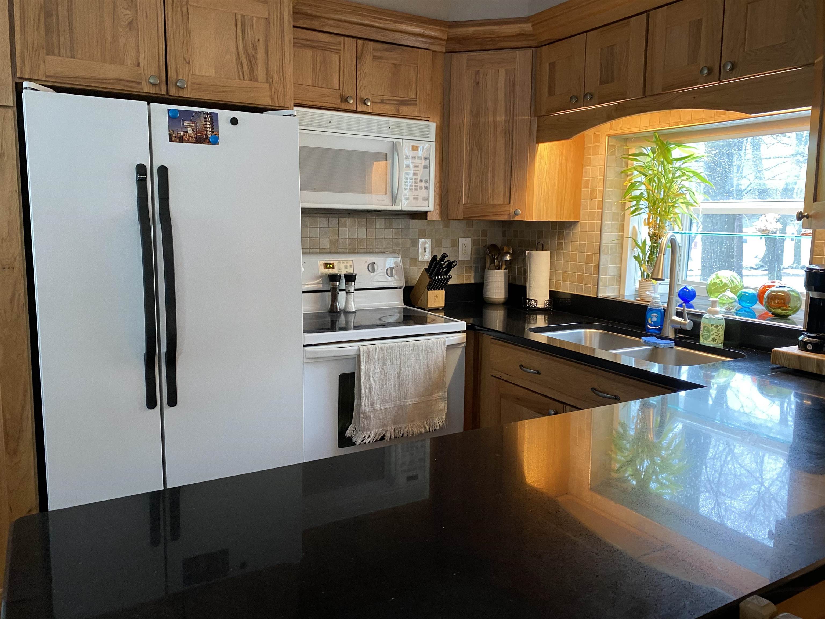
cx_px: 412
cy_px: 310
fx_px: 620
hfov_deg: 67.3
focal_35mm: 26
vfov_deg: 53.1
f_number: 1.8
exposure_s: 1/60
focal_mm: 4.25
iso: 320
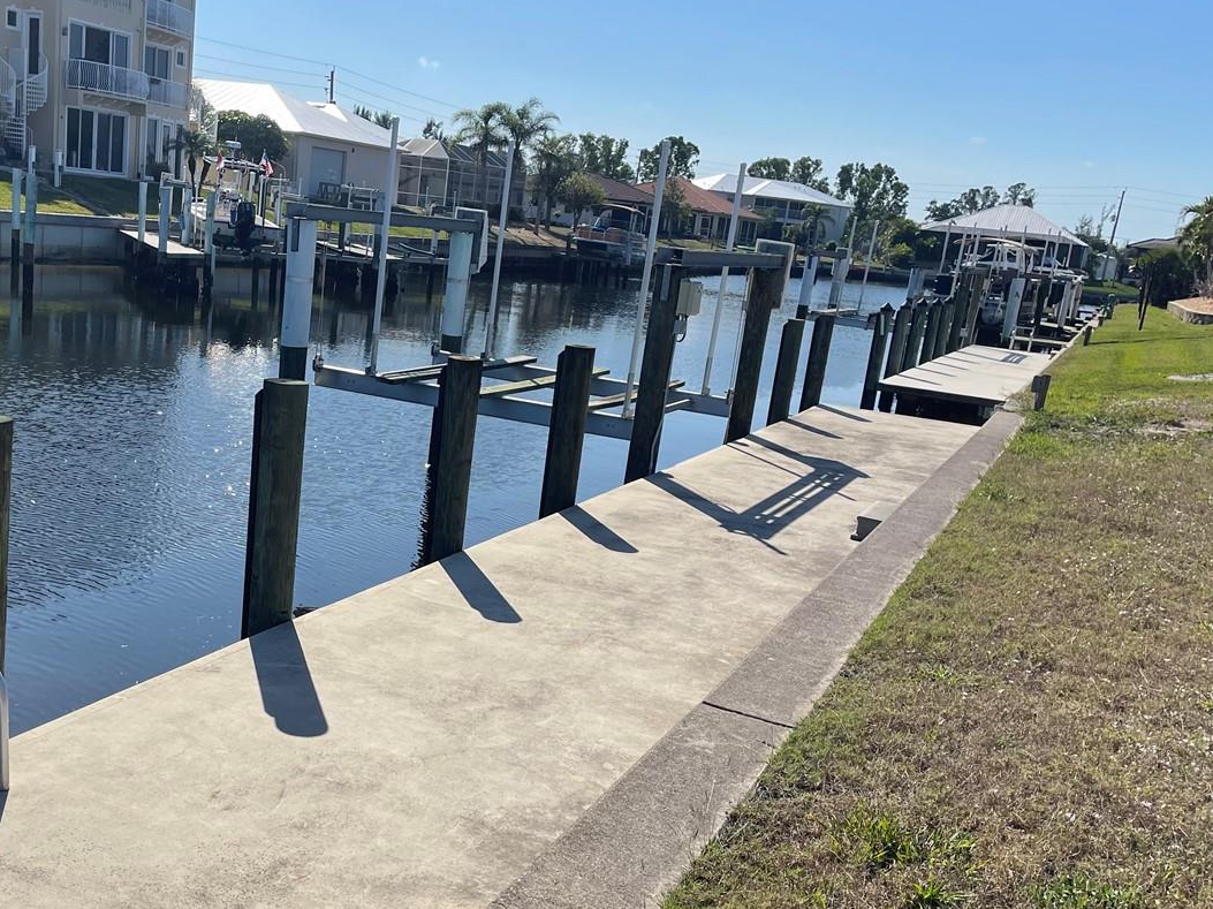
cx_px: 434
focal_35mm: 38
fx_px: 1331
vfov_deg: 37.4
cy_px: 589
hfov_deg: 48.4
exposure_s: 1/5618
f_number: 1.6
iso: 32
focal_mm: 5.1
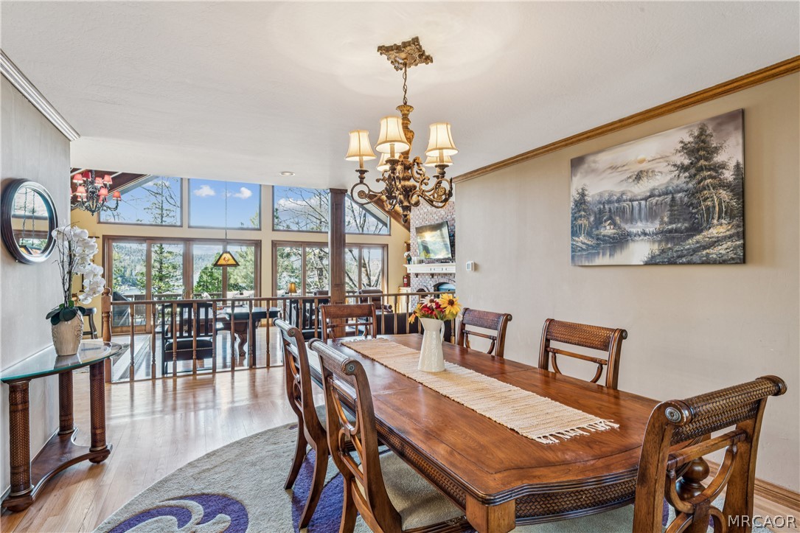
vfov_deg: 67.1
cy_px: 266
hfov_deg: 89.7
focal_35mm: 18
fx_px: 402
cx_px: 400
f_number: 13
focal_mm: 18.1
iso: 100
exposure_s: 1/1.25
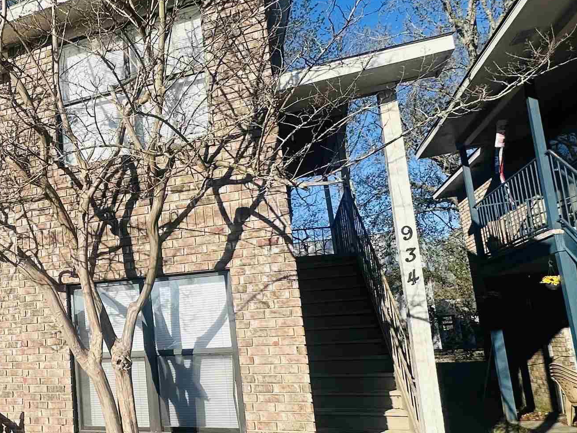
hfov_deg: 46.9
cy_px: 270
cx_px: 9
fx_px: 550
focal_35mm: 33
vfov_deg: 42.6
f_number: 2.2
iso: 50
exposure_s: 1/2451
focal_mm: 2.22
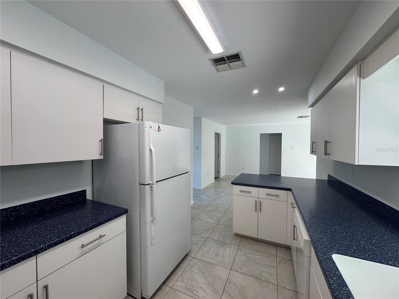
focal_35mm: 14
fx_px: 161
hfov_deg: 102.1
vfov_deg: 85.7
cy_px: 150
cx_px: 200
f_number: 2.2
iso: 64
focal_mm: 2.22
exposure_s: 1/120
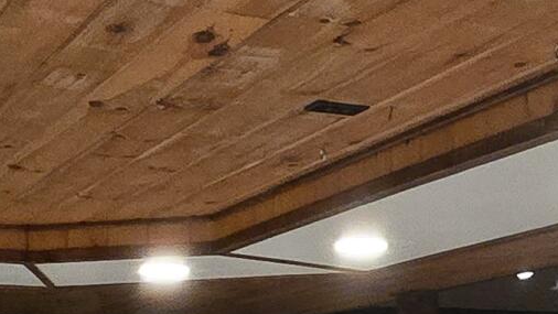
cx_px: 434
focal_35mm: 84
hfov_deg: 24.9
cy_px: 367
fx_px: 1243
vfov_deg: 14.0
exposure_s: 1/60
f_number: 2.2
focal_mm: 2.2
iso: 1250
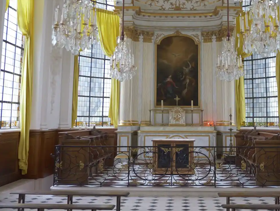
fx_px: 397
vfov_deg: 29.2
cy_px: 48
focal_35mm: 49
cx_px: 188
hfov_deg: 38.4
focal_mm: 10
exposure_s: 1/125
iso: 800
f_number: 1.8
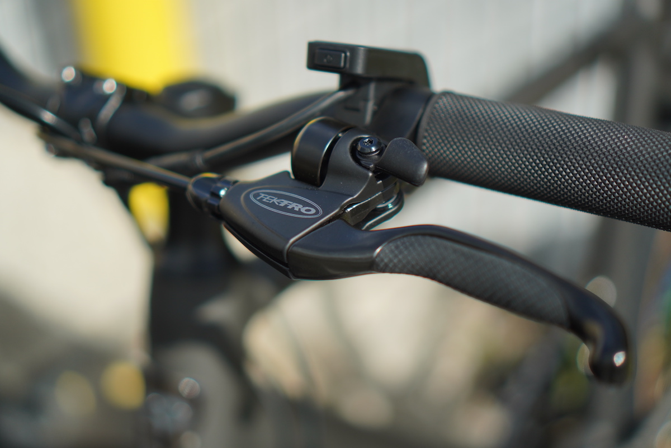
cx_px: 336
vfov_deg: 25.8
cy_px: 224
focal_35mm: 52
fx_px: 978
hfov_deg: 37.9
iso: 100
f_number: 1.8
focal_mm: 35
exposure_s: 1/1000
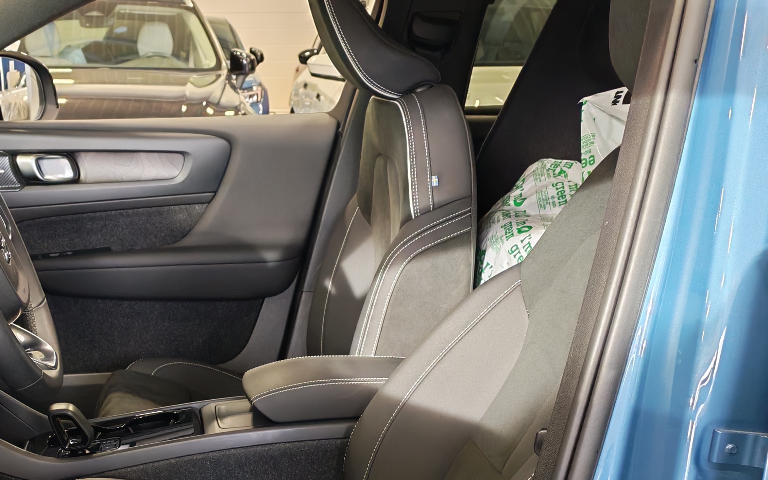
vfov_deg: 21.0
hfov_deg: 32.4
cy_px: 407
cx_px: 138
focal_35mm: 61
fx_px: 1277
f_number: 1.9
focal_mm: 6.12
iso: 800
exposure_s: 1/100
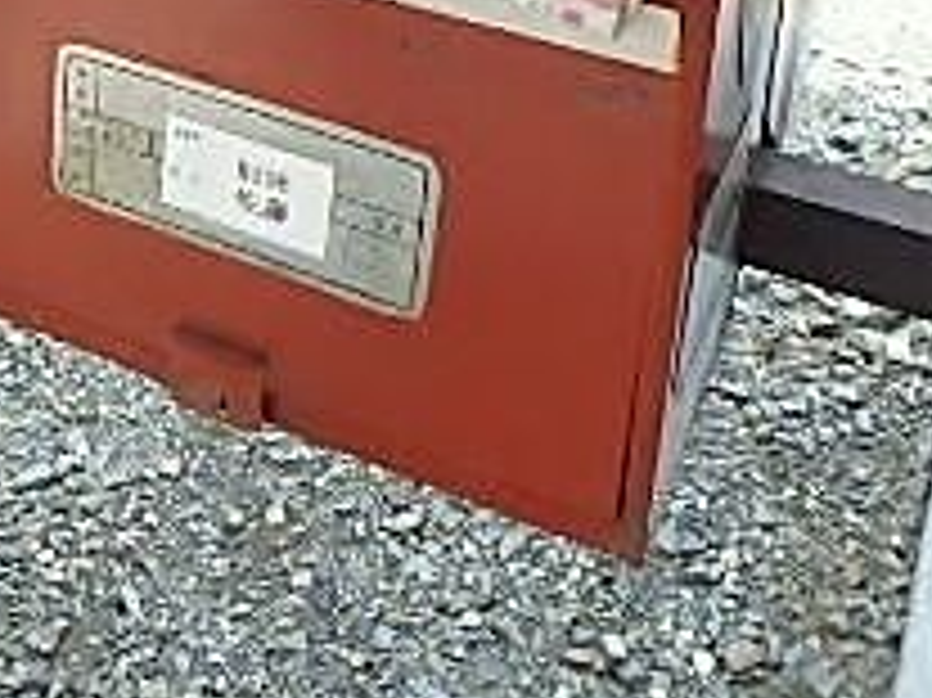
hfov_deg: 28.5
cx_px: 72
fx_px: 1749
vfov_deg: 20.4
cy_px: -239
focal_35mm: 65
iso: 320
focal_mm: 3.7
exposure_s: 1/250
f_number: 3.5
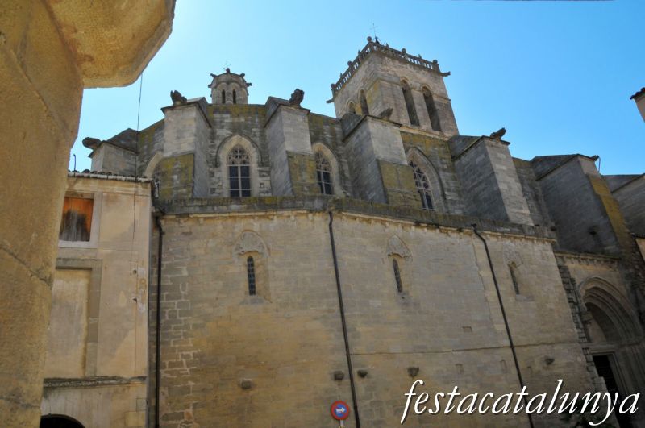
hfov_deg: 67.5
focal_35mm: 27
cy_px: 214
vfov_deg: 47.8
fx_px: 483
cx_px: 322
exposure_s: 1/400
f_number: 10
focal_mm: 18
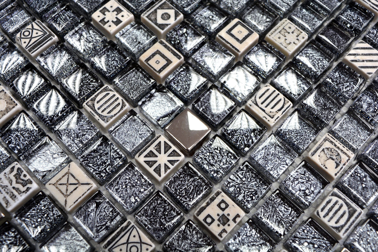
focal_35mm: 42
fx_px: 441
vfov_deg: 31.9
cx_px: 189
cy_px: 126
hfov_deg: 46.4
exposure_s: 1/60
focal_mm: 28
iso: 360
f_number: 8
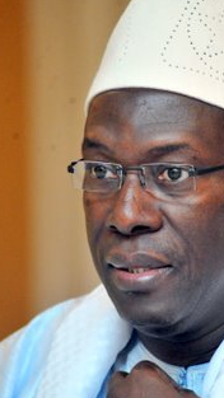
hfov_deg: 3.6
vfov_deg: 6.4
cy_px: 198
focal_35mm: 337
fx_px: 3559
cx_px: 168
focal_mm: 210
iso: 6400
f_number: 4.8
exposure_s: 1/100
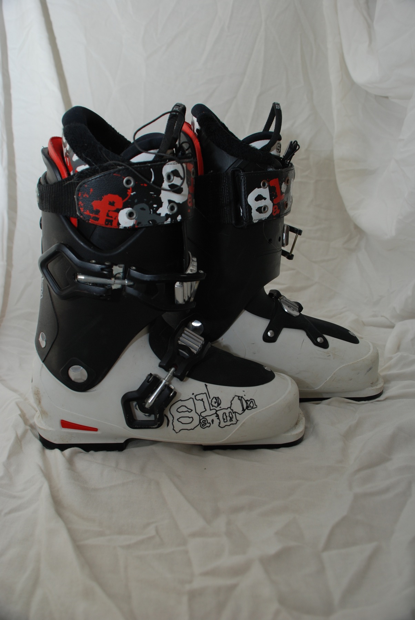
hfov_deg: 40.1
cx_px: 208
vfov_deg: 57.2
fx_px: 569
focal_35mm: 33
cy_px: 310
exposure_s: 1/60
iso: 200
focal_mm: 22
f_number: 4
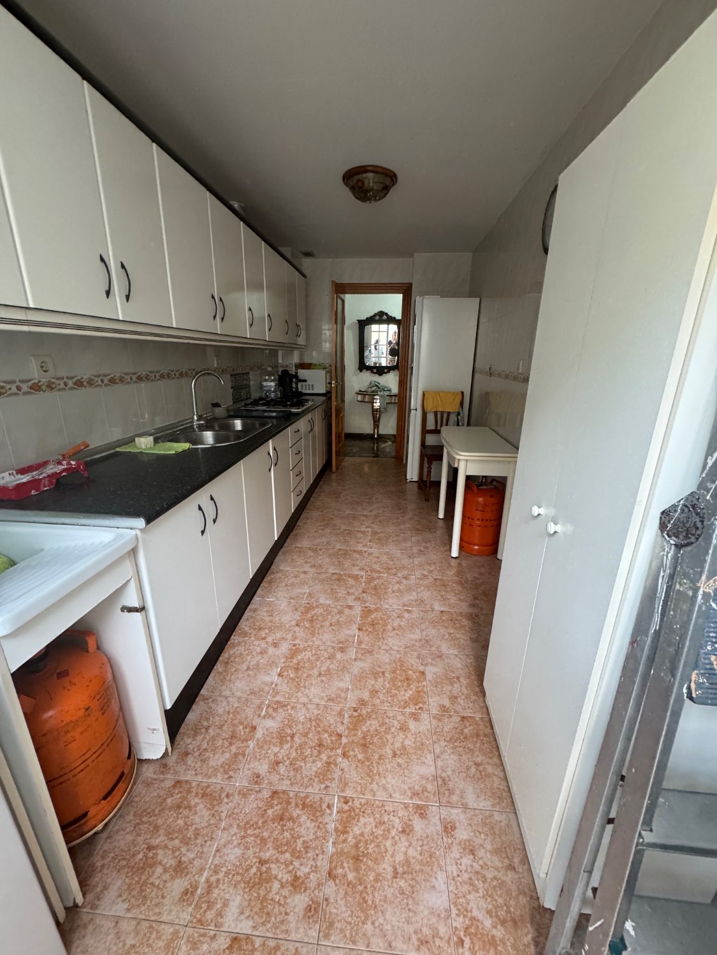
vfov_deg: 102.1
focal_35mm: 14
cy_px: 478
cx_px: 358
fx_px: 387
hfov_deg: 85.7
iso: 320
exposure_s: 1/72
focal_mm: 2.22
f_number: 2.2
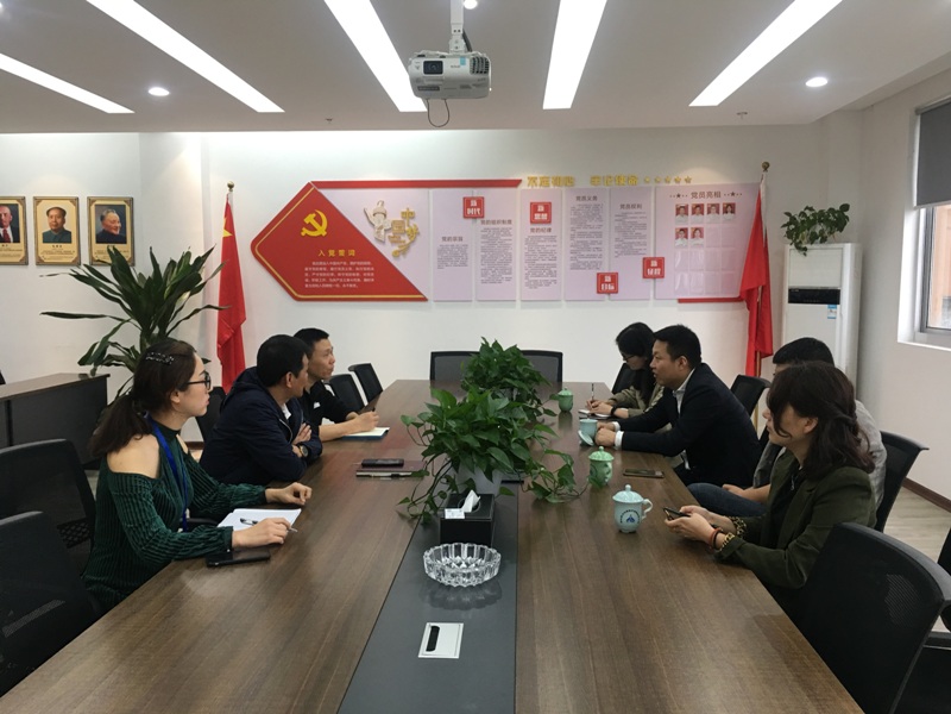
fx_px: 797
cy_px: 357
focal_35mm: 29
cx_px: 476
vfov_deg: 48.2
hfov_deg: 61.7
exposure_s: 1/33
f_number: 2.2
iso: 50
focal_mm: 4.15
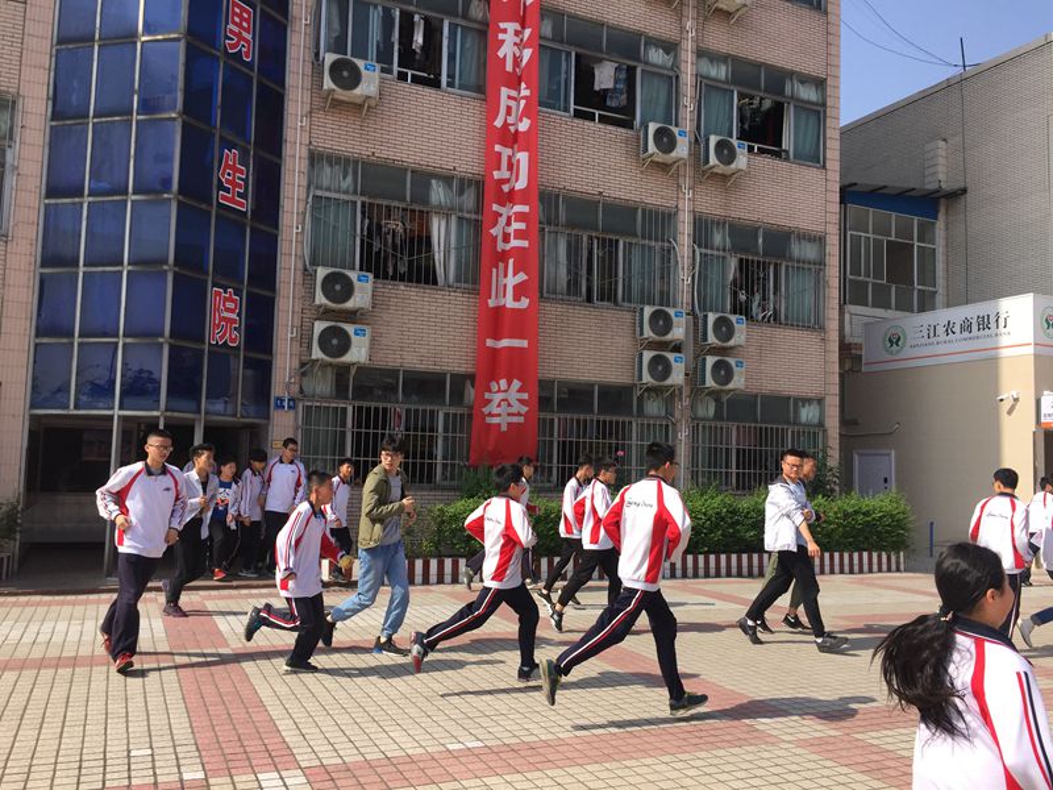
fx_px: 882
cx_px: 526
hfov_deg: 61.7
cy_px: 395
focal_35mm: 29
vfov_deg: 48.2
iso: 32
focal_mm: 4.15
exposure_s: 1/1412
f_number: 2.2
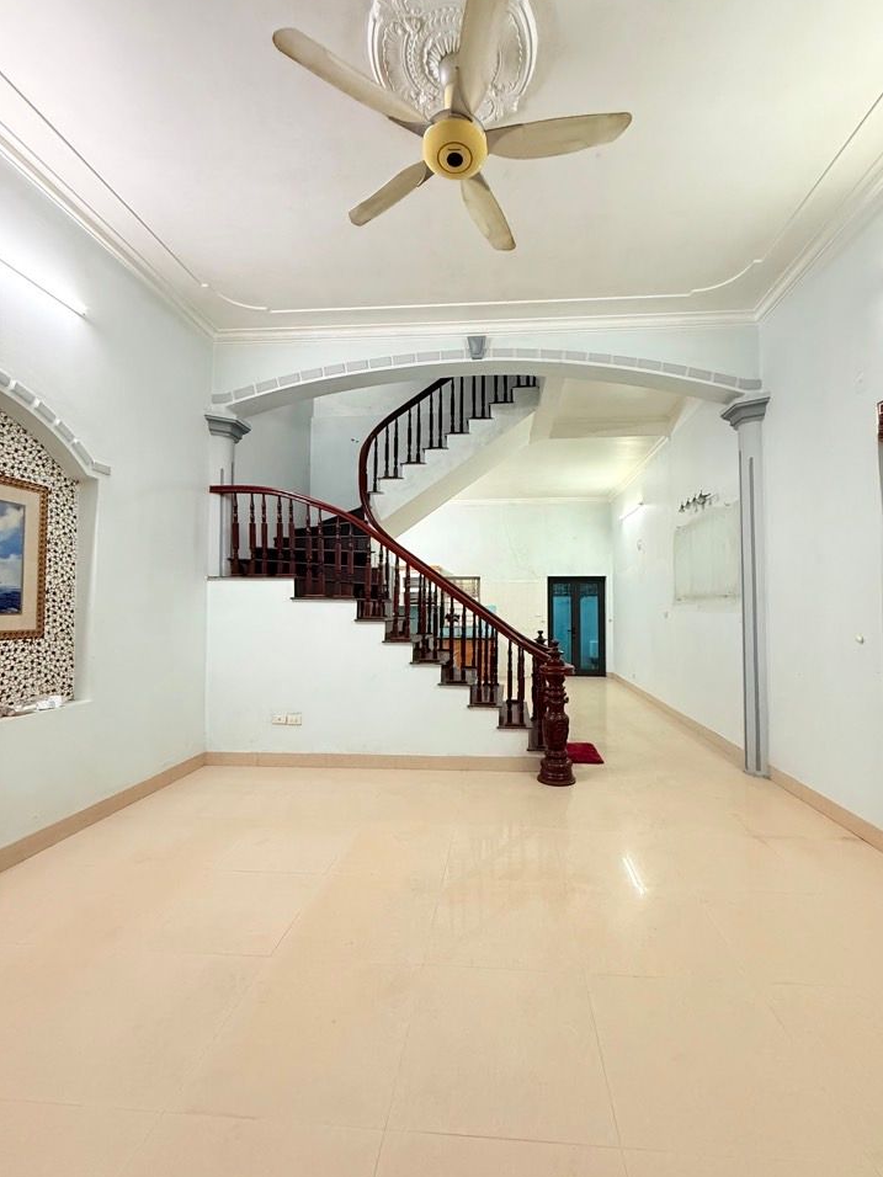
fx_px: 510
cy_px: 593
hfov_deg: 81.7
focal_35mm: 15
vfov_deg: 98.2
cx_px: 469
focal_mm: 2.22
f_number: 2.2
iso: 500
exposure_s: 1/50
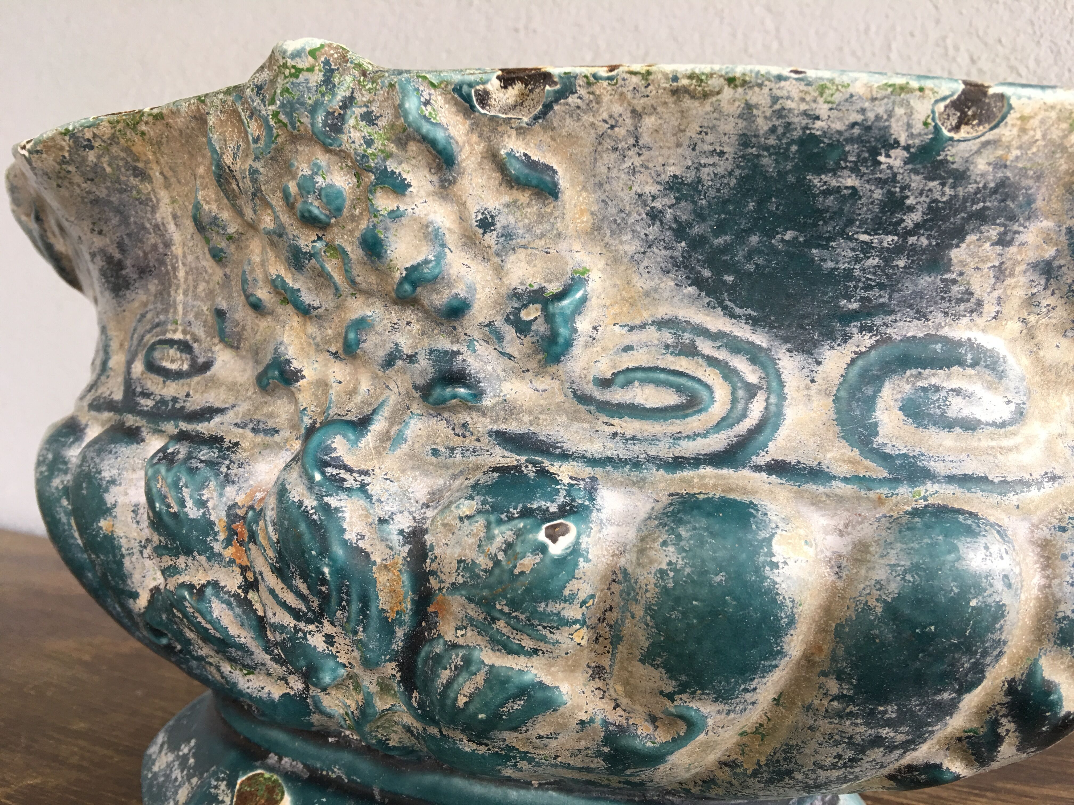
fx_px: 900
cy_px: 402
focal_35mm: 29
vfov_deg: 48.2
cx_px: 537
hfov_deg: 61.7
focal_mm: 4.15
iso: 25
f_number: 2.2
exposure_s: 1/33
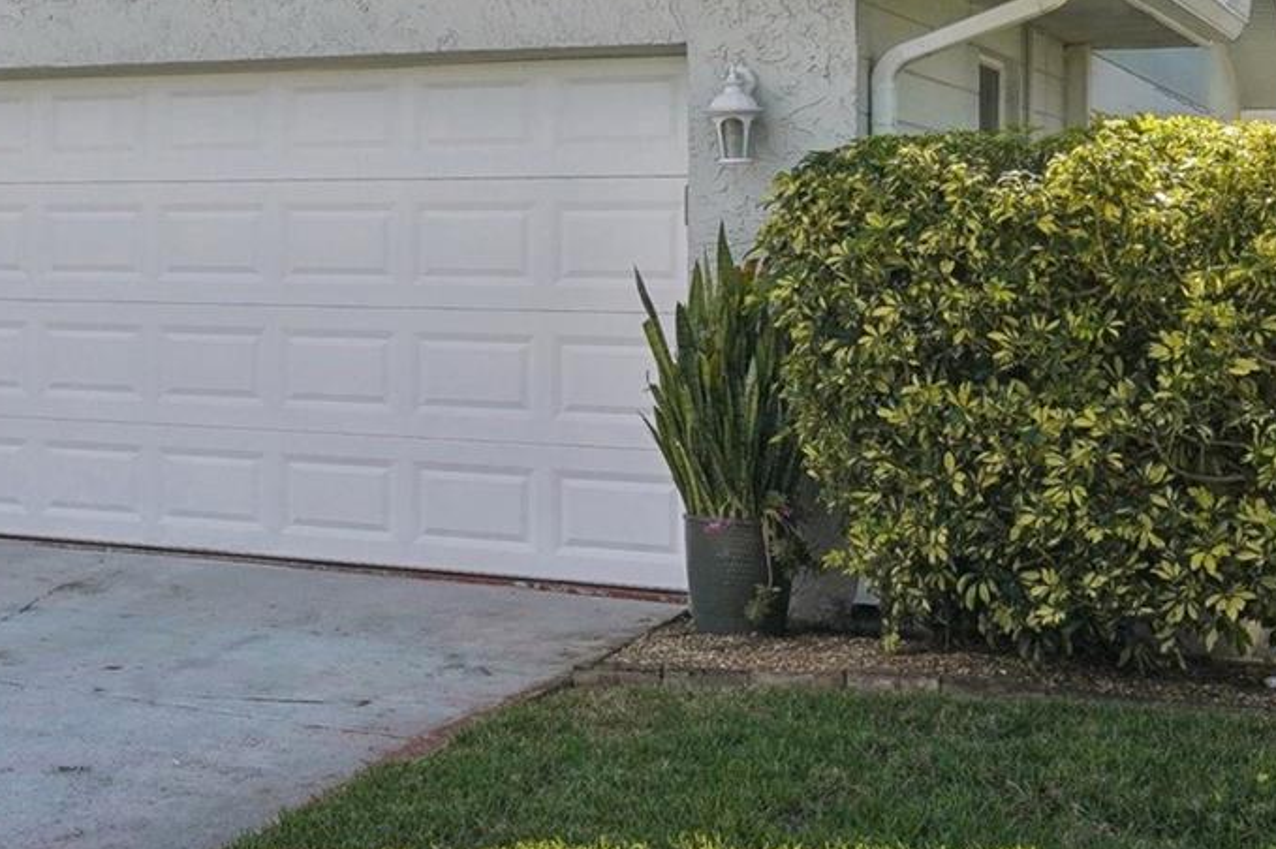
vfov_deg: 20.4
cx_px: -53
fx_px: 2338
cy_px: 175
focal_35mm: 66
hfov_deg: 28.3
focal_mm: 19
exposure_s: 1/1250
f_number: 8
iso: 400
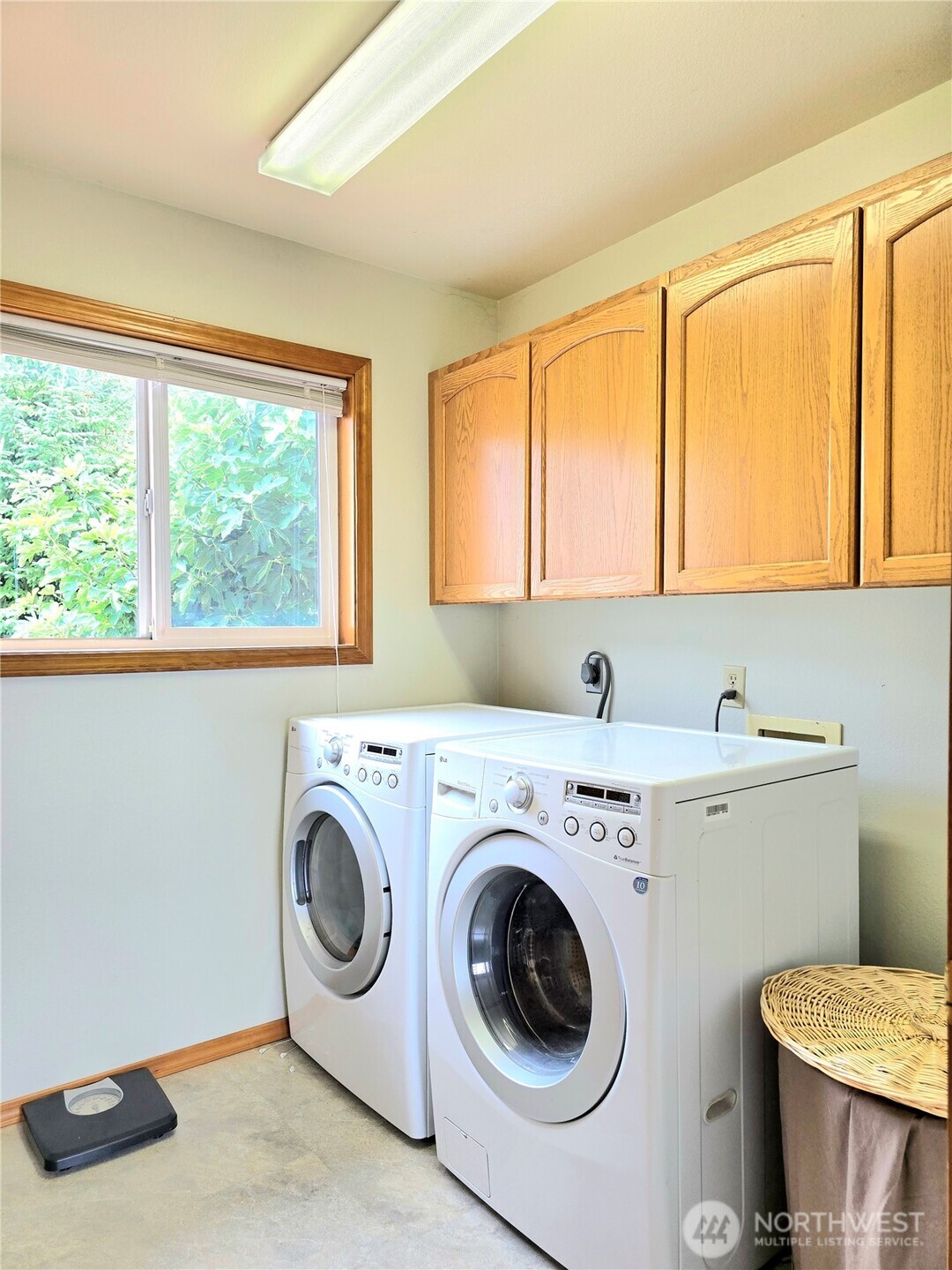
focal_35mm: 23
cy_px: 635
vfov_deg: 73.9
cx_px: 476
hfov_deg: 58.9
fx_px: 843
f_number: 1.7
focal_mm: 6.3
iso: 64
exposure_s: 1/120
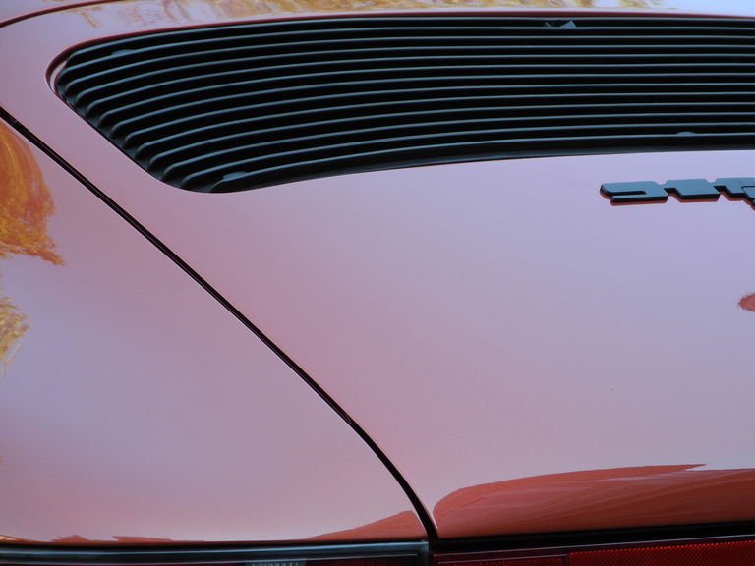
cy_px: 283
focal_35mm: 173
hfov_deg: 11.4
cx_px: 378
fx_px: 3773
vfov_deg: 8.6
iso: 100
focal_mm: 37
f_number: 5.6
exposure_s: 1/54.5
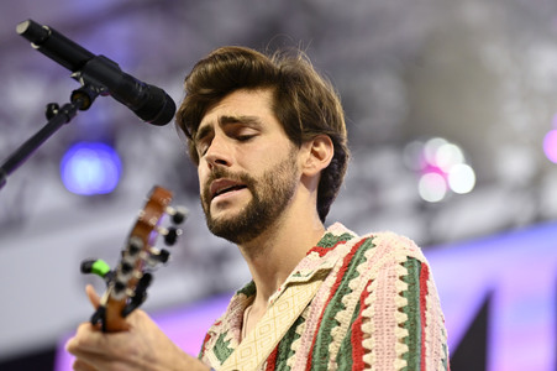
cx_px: 278
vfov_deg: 6.9
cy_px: 186
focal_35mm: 200
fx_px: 3092
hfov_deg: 10.3
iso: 2000
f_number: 3.5
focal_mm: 200
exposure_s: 1/2000
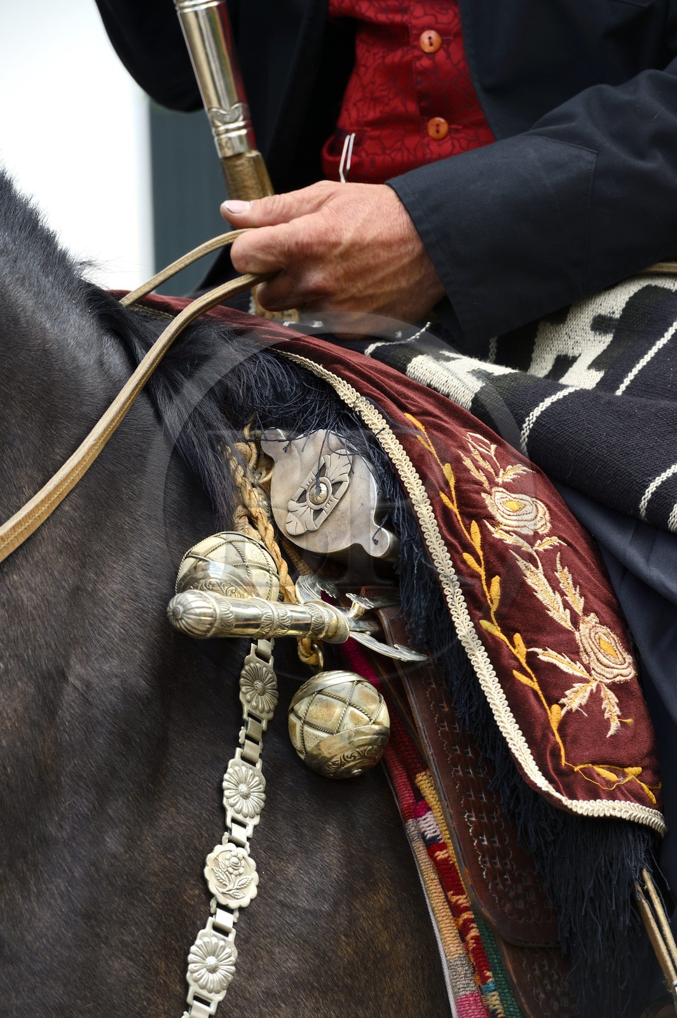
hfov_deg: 6.9
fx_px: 5647
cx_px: 338
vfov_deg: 10.3
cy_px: 509
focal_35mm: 200
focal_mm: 200
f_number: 9
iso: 400
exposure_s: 1/200
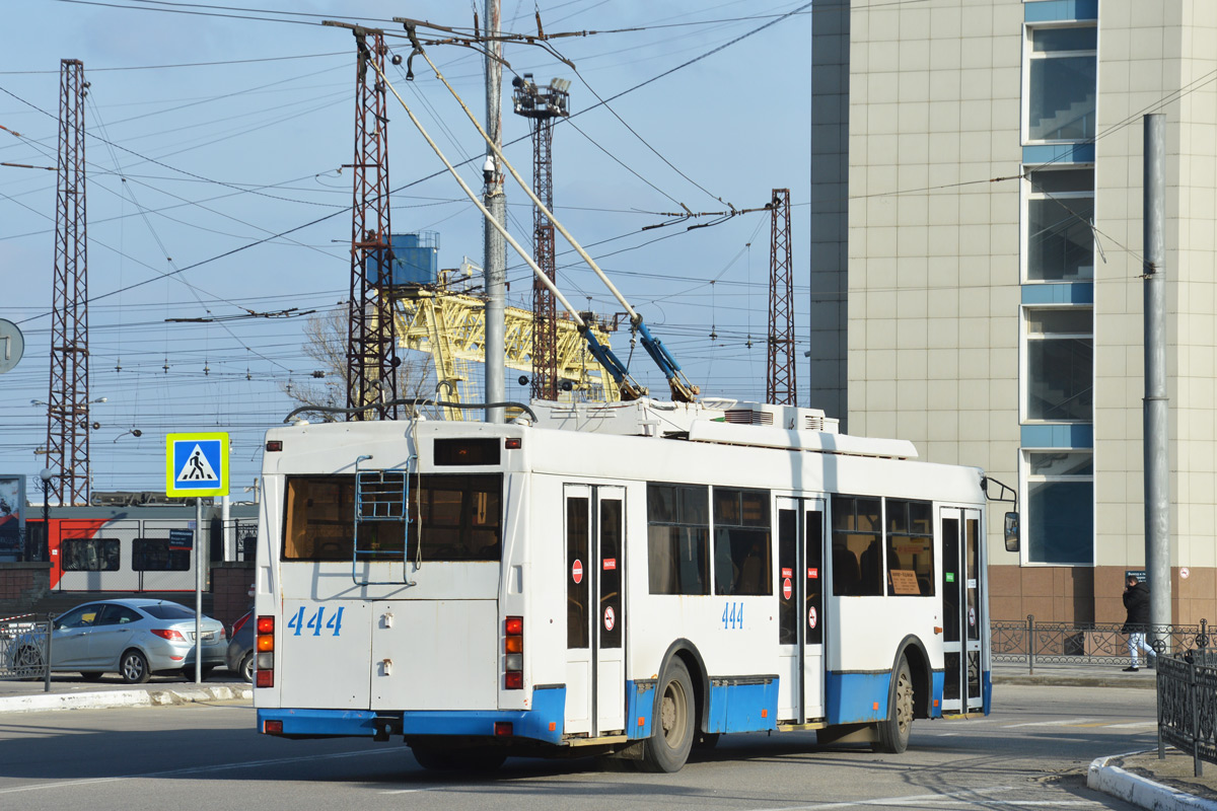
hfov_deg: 17.1
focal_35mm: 120
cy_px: 406
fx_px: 4056
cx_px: 608
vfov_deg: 11.4
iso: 100
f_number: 8
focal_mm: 80
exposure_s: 1/320
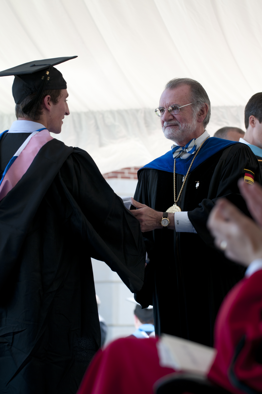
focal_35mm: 158
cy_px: 197
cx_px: 131
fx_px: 1724
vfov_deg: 13.1
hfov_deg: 8.7
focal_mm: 105
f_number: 5.6
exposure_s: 1/125
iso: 200
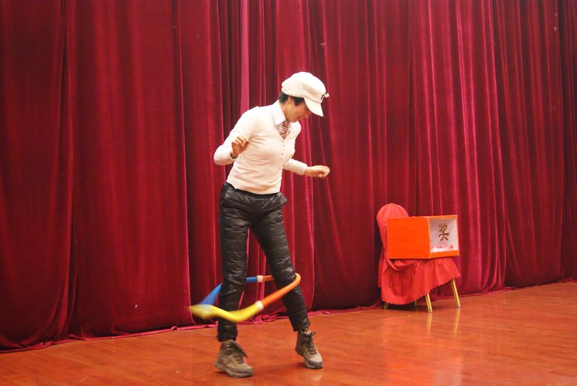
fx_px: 722
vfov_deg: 30.0
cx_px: 288
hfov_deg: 43.5
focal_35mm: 45
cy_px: 193
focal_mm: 30
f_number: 4.5
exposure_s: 1/50
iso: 1600
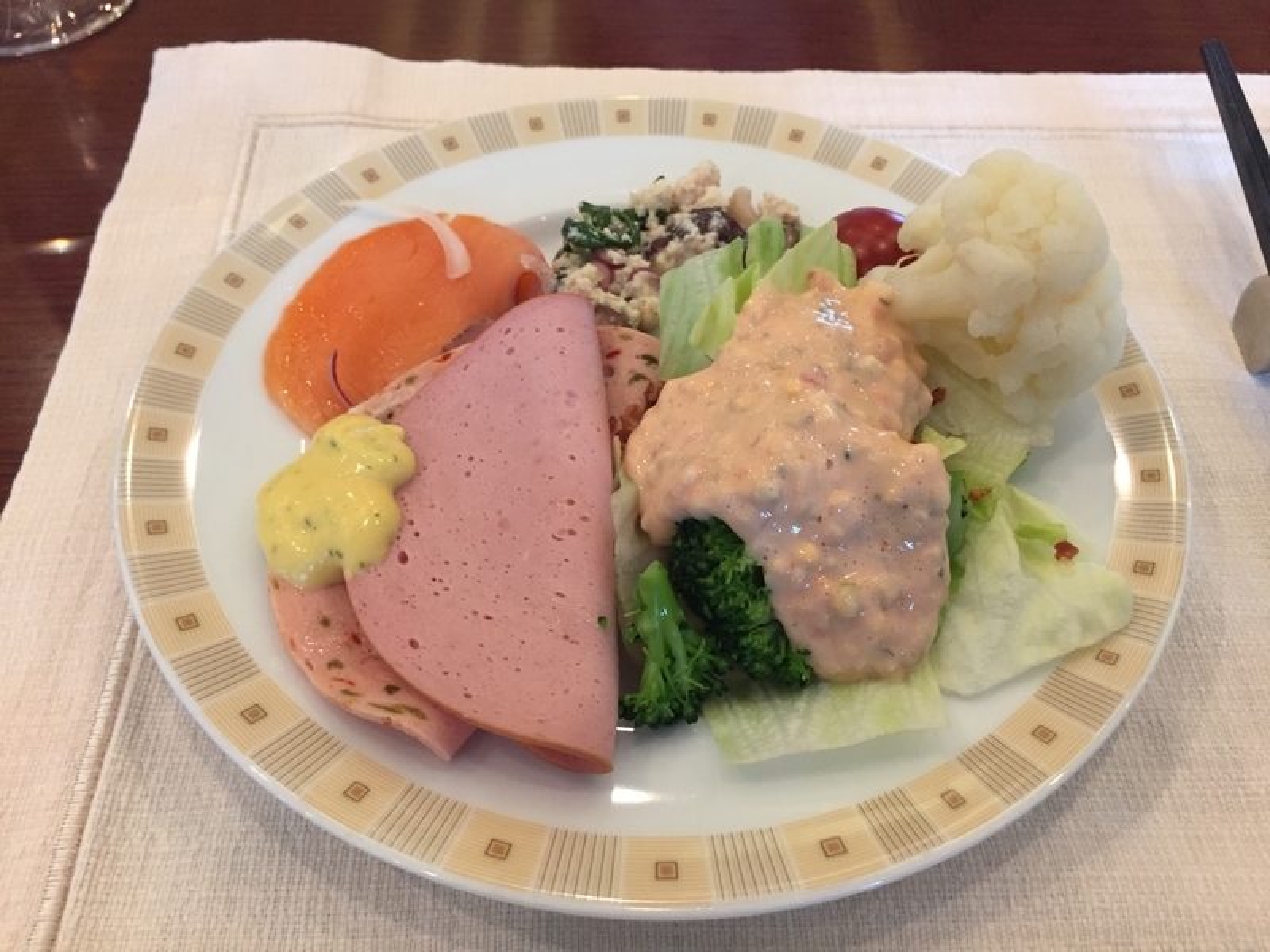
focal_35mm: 29
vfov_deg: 48.2
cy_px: 476
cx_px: 635
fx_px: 1064
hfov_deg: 61.7
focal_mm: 4.15
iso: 125
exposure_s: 1/30
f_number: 2.2
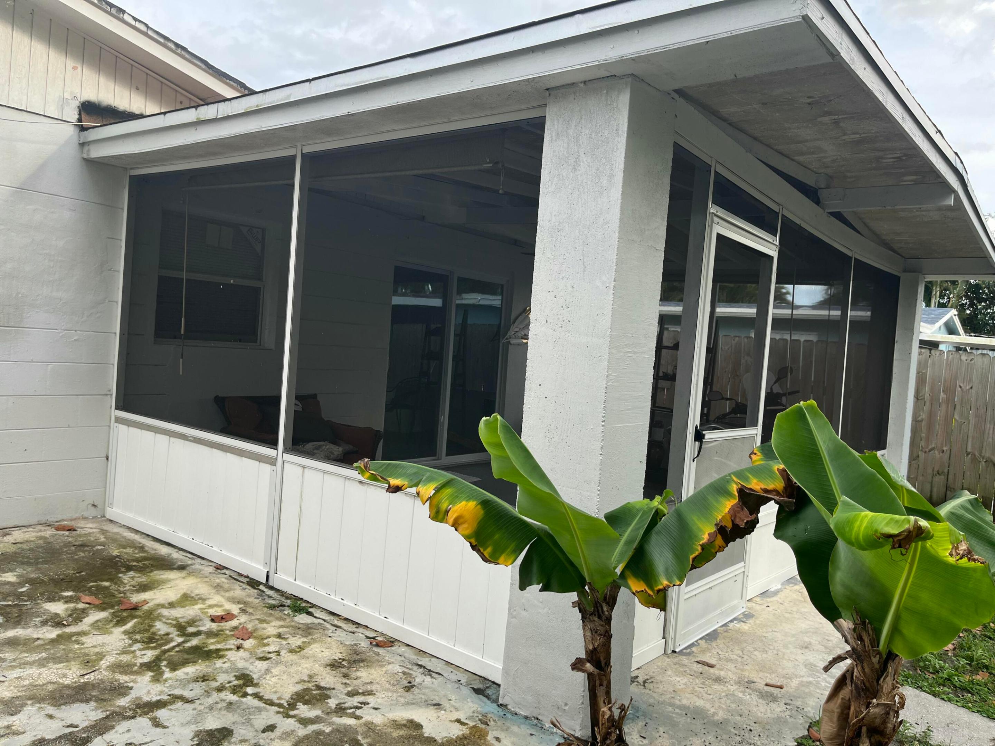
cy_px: 373
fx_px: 747
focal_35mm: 26
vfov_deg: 53.1
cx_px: 498
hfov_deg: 67.3
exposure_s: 1/563
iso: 50
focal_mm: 5.1
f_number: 1.6
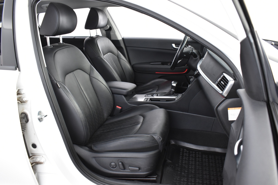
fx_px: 232
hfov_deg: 61.9
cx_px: 139
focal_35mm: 30
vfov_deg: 43.6
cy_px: 92
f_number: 5.6
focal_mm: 20
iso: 1250
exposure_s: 1/6
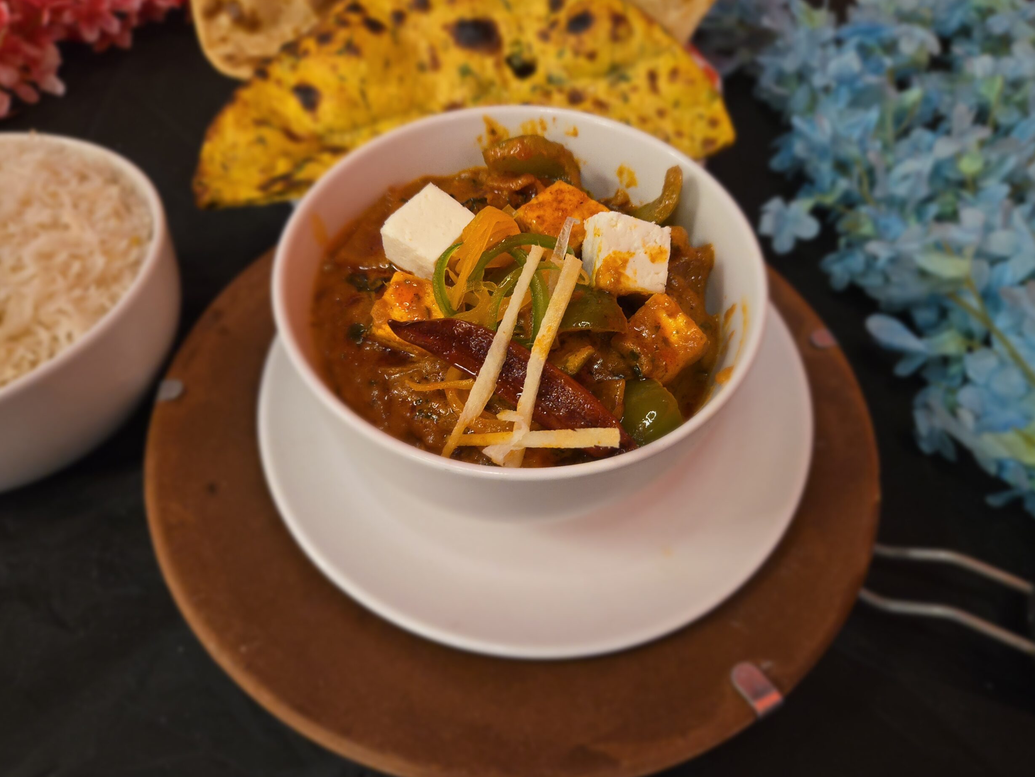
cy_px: 377
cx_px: 526
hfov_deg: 71.6
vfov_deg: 56.8
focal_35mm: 24
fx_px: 718
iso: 320
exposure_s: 1/30
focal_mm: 5.4
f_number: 1.8
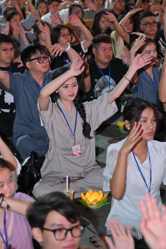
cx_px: 83
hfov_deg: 11.4
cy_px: 124
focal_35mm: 120
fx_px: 832
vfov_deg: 17.1
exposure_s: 1/50
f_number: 5.6
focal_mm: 120
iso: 3200
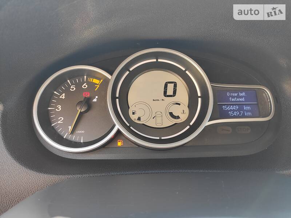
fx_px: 210
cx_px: 146
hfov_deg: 69.4
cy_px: 109
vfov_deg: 54.9
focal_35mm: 25
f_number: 1.8
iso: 158
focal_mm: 4.7
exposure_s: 1/50
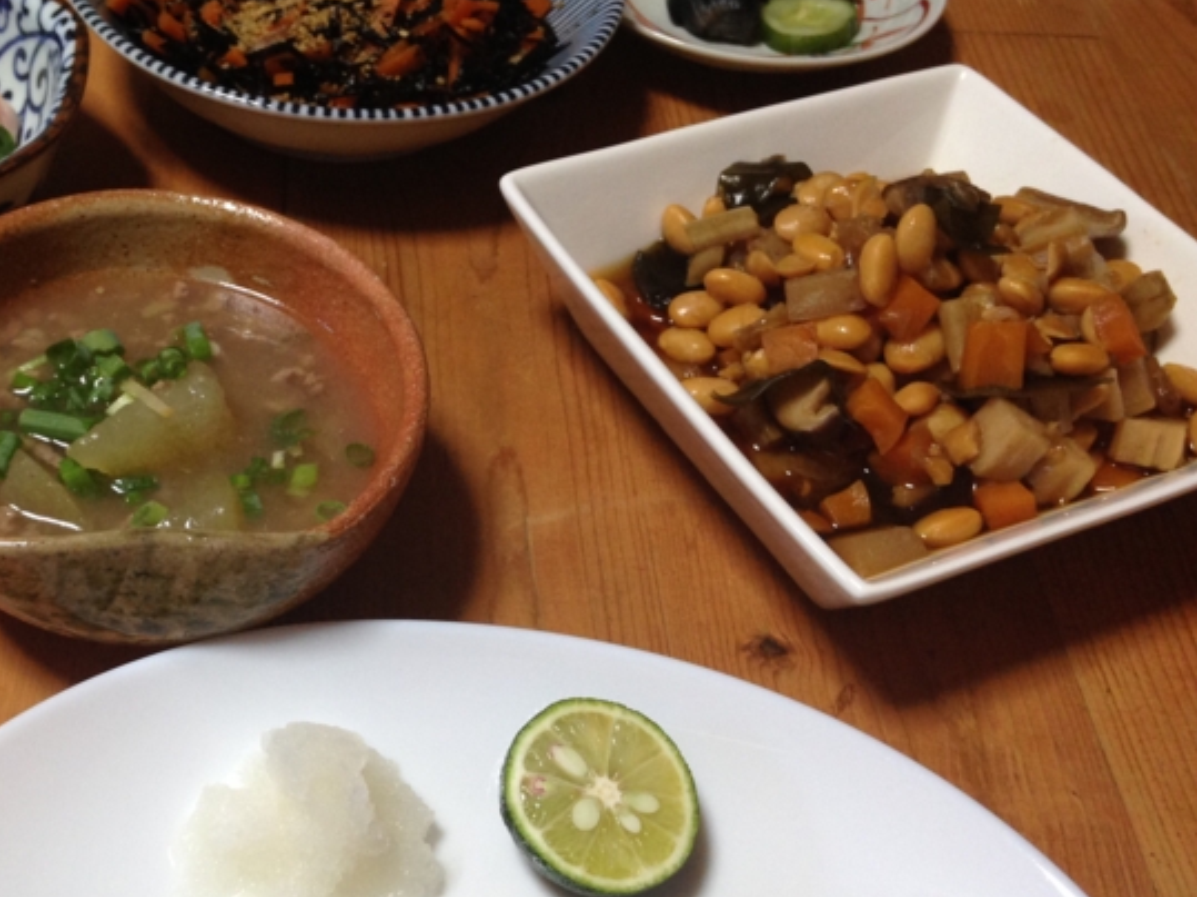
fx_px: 1694
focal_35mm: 49
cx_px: 311
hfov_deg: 38.0
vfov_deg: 29.6
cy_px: 537
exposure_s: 1/20
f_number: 2.4
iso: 100
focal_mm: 4.12
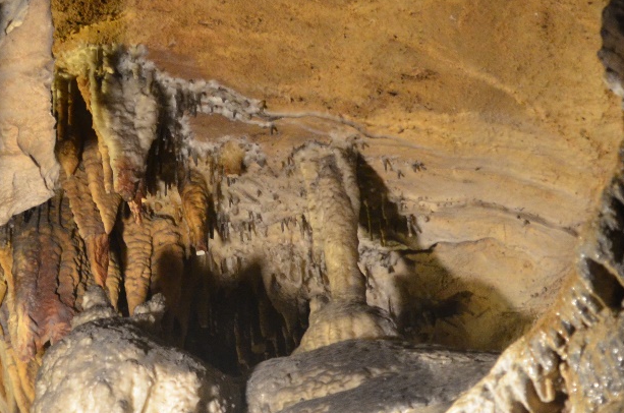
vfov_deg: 14.2
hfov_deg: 21.6
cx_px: 165
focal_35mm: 94
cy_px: 435
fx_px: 1626
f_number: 3.5
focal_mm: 24
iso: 1600
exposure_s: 1/30
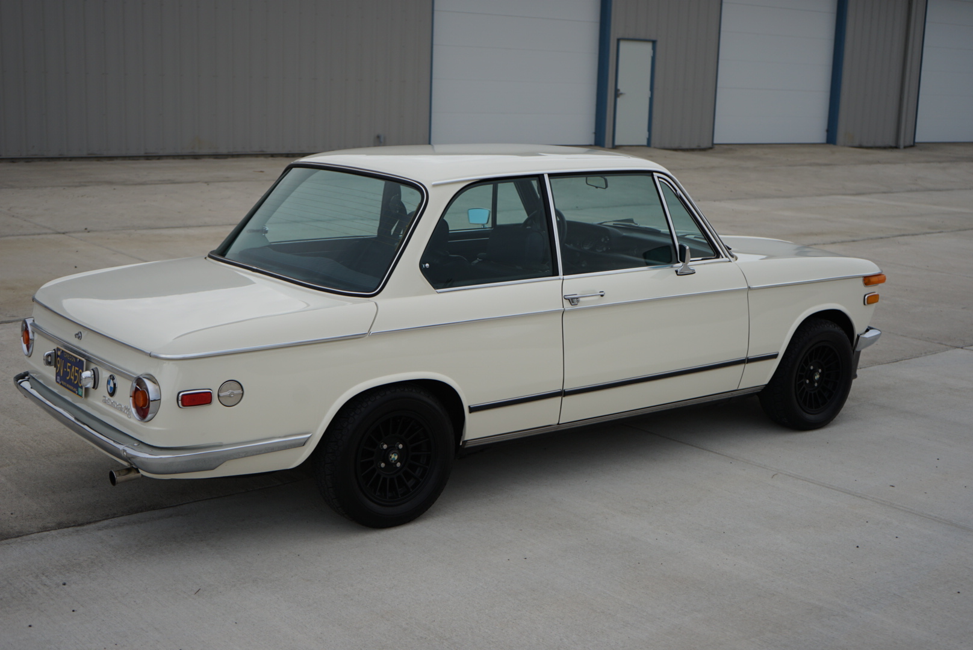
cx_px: 486
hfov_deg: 43.6
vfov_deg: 29.9
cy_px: 325
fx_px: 1217
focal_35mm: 45
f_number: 4.5
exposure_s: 1/160
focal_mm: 45
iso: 160
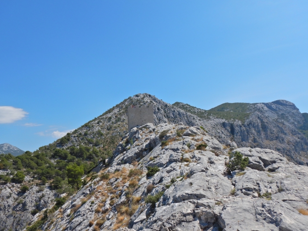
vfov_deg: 49.5
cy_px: 133
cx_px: 148
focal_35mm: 28
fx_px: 249
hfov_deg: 63.4
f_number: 8.2
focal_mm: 4.3
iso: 125
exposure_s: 1/400
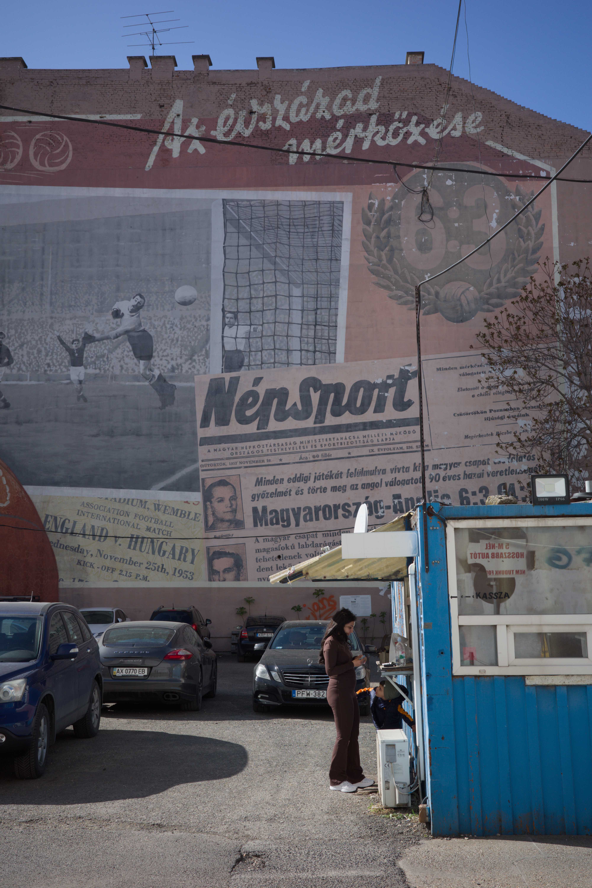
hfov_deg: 33.4
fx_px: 987
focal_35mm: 40
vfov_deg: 48.5
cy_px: 444
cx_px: 296
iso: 100
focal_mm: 26
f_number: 5.6
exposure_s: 1/400
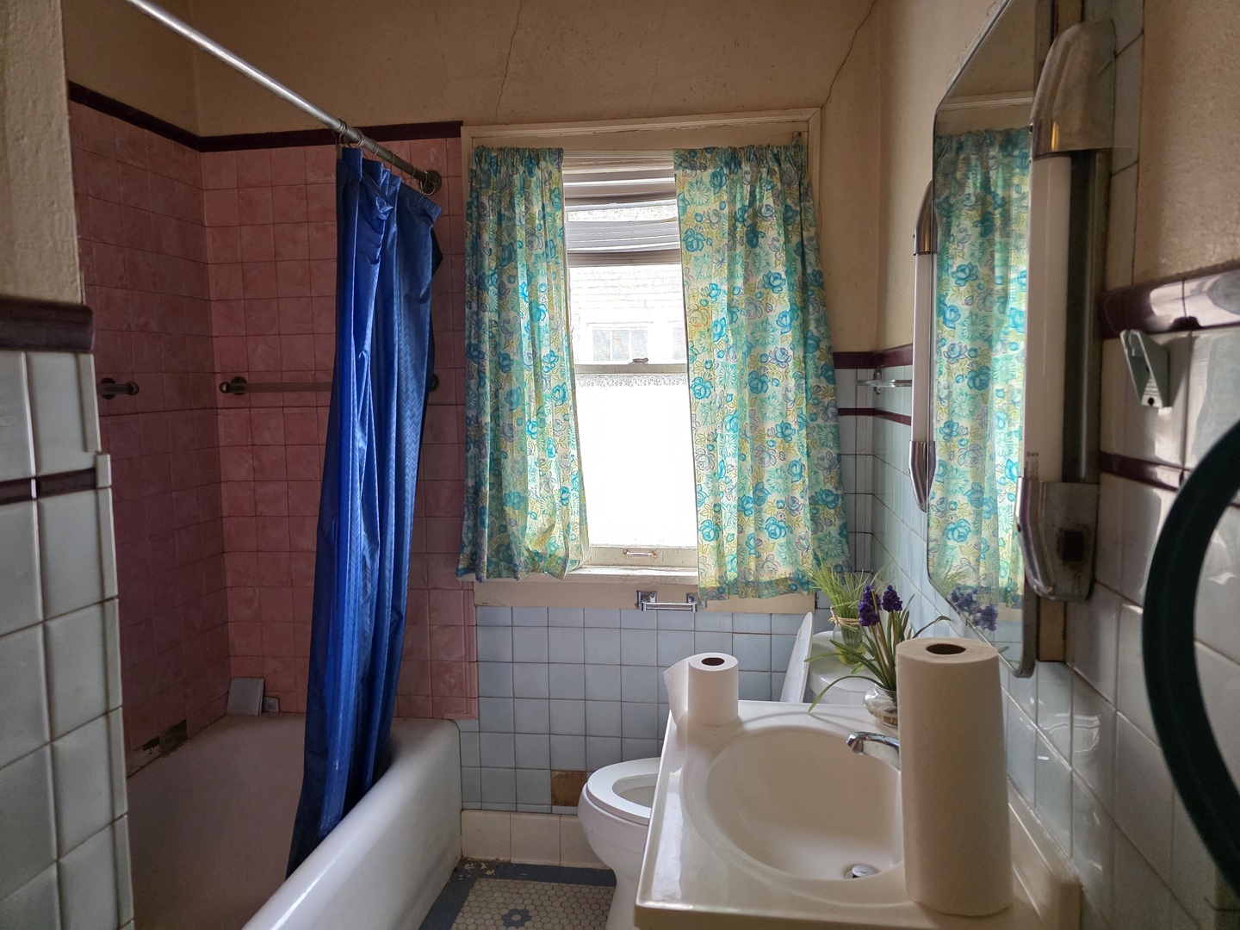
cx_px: 620
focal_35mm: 23
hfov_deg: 73.9
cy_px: 465
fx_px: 824
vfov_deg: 58.9
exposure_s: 1/120
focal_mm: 6.3
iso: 500
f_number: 1.7
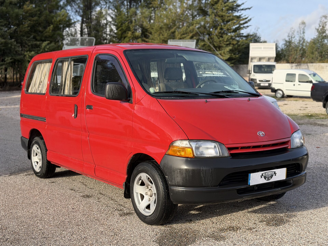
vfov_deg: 30.3
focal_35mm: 48
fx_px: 455
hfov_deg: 39.7
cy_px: 123
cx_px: 164
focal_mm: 6.76
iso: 100
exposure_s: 1/1203
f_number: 1.78
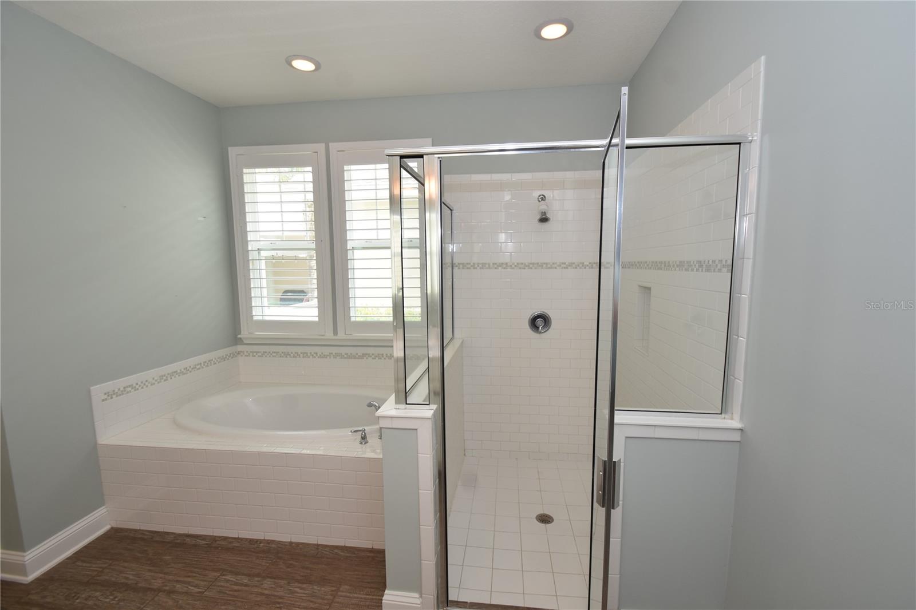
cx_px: 458
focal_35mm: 15
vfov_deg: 77.3
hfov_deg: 100.4
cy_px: 305
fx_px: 382
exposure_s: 1/100
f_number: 5
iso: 200
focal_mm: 10
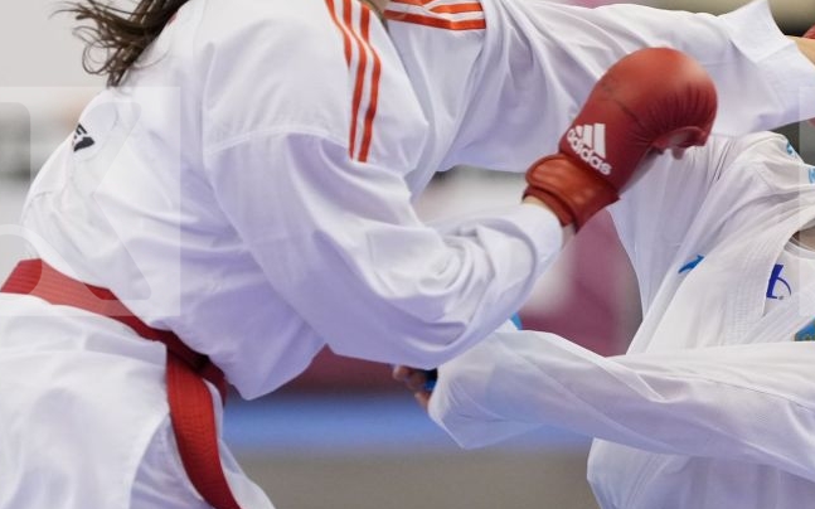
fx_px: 12213
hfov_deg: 3.8
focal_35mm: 550
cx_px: 490
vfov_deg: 2.4
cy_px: 202
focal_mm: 194
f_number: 2.8
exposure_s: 1/1000
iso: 3200
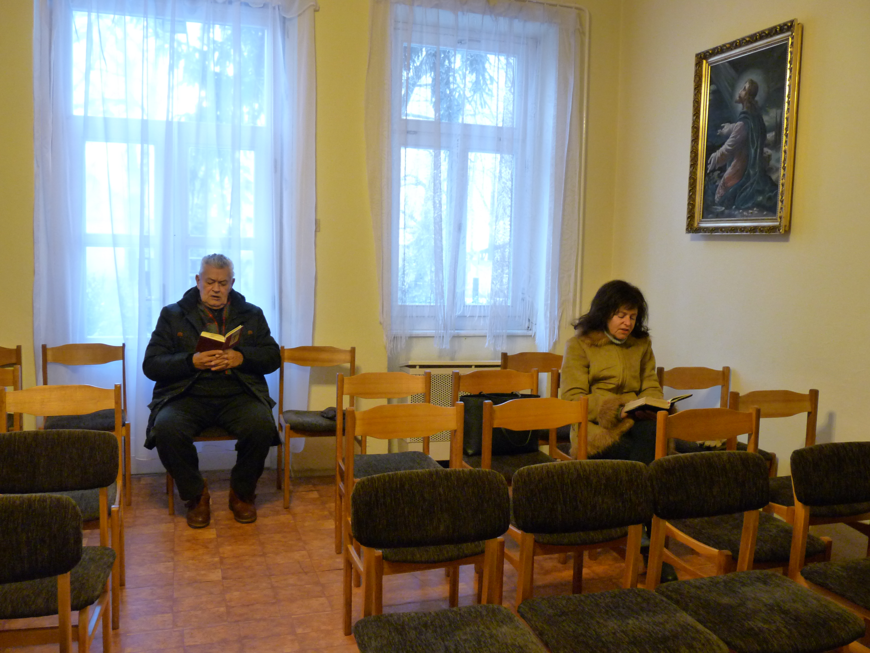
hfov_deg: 58.4
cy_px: 326
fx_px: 779
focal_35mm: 31
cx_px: 435
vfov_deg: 45.4
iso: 400
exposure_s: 1/15
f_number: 3
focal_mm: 5.5
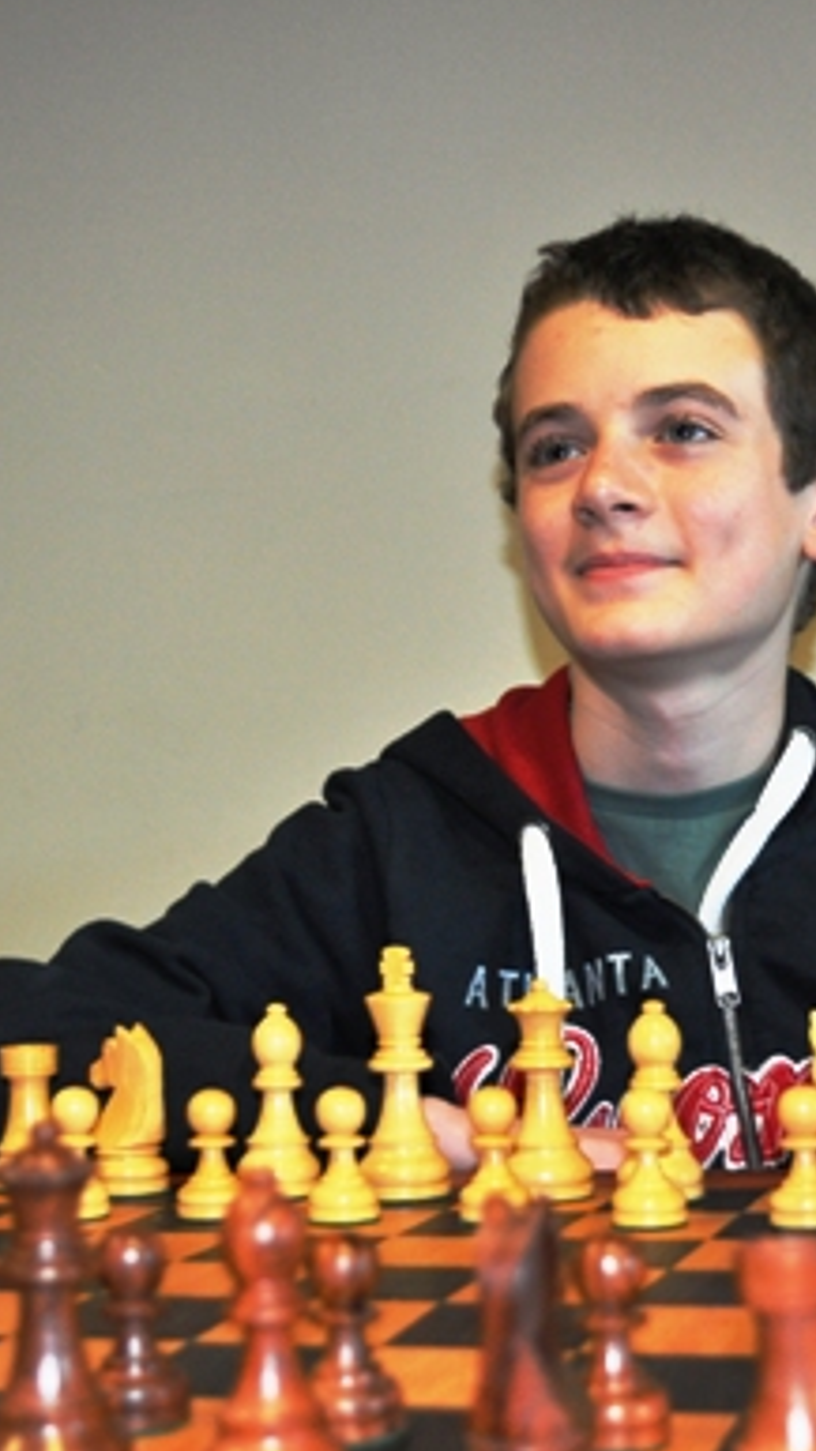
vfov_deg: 33.8
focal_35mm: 62
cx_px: 536
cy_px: 726
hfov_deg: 19.4
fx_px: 2386
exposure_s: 1/60
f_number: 4.2
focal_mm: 26
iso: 800
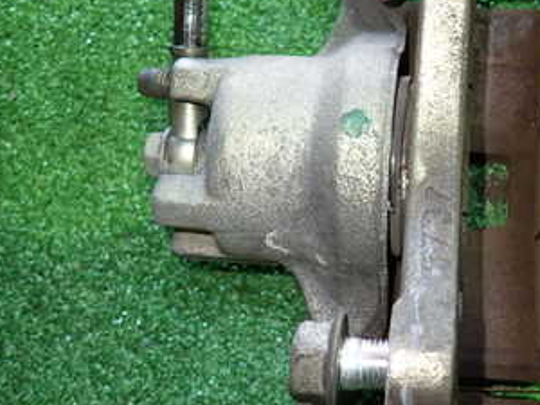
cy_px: 148
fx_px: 780
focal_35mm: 50
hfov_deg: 36.2
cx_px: 470
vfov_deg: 29.0
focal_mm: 4.5
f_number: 2
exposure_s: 1/30
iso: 320
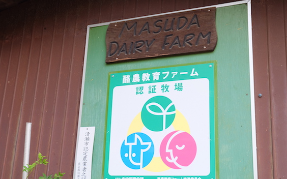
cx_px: 140
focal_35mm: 51
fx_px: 399
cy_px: 90
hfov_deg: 39.6
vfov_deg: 25.3
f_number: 4.7
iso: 400
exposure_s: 1/105
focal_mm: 31
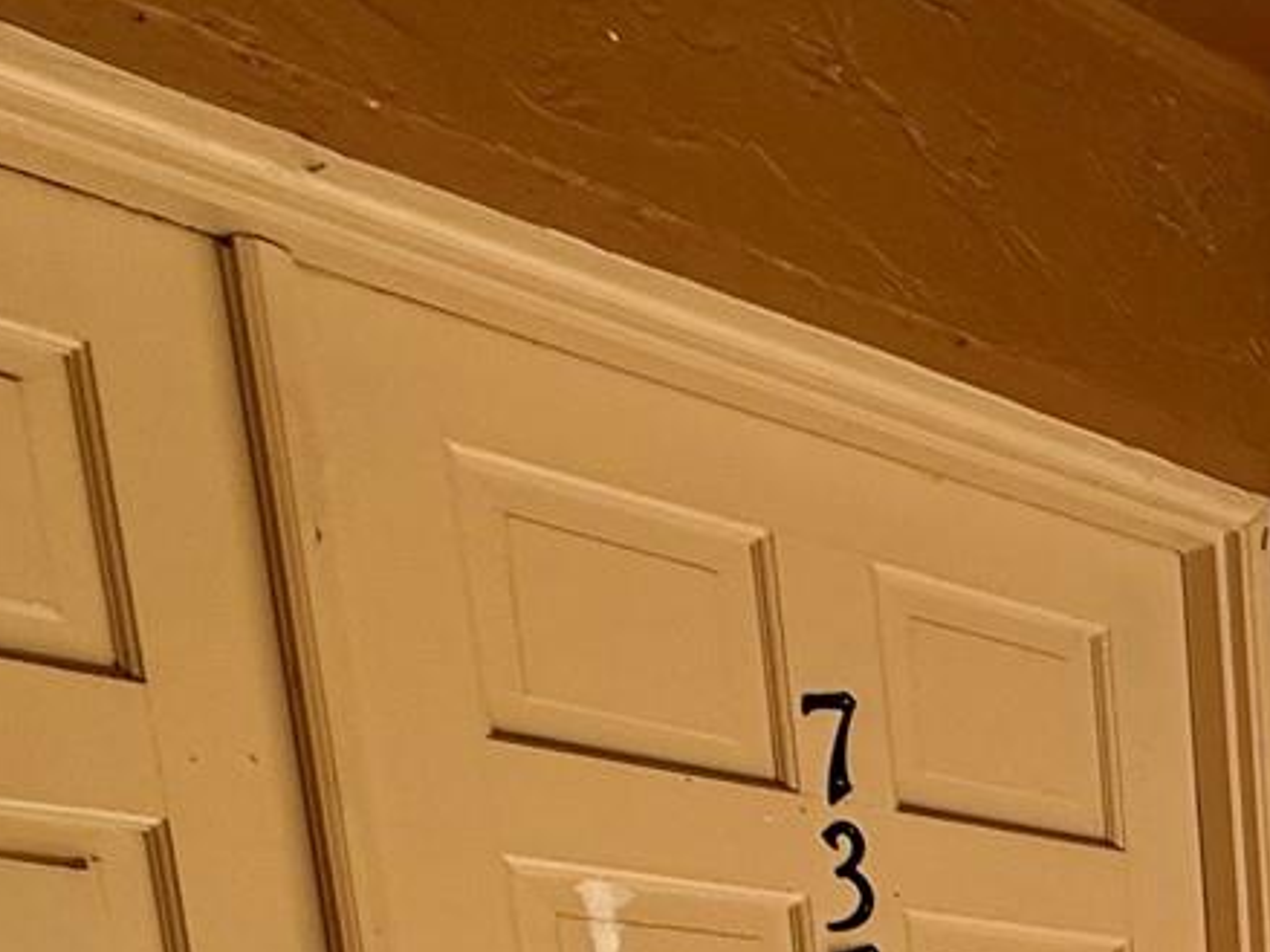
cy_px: 1591
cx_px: 1898
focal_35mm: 51
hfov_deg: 26.9
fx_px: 1871
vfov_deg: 21.5
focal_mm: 2.22
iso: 50
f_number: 2.2
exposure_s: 1/664
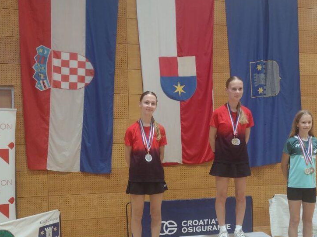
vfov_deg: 30.6
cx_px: 179
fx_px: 430
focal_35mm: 47
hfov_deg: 40.4
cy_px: 160
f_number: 1.7
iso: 234
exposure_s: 1/50
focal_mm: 4.71
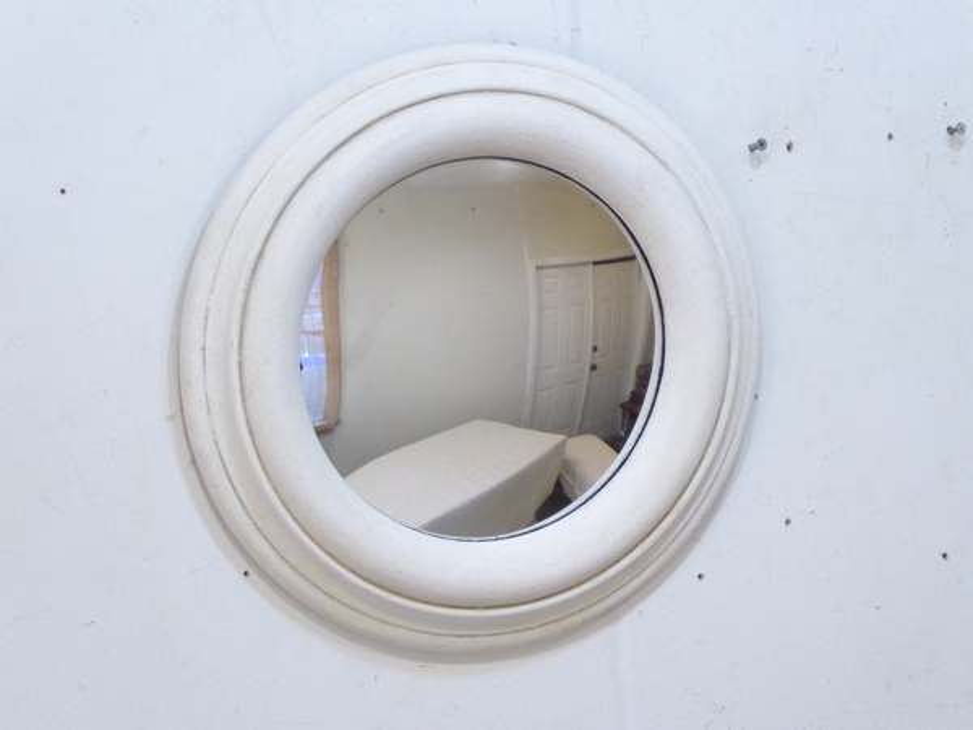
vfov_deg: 9.3
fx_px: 4469
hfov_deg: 12.4
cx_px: 486
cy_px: 365
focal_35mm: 159
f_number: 5.4
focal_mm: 25.6
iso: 1600
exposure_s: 1/60
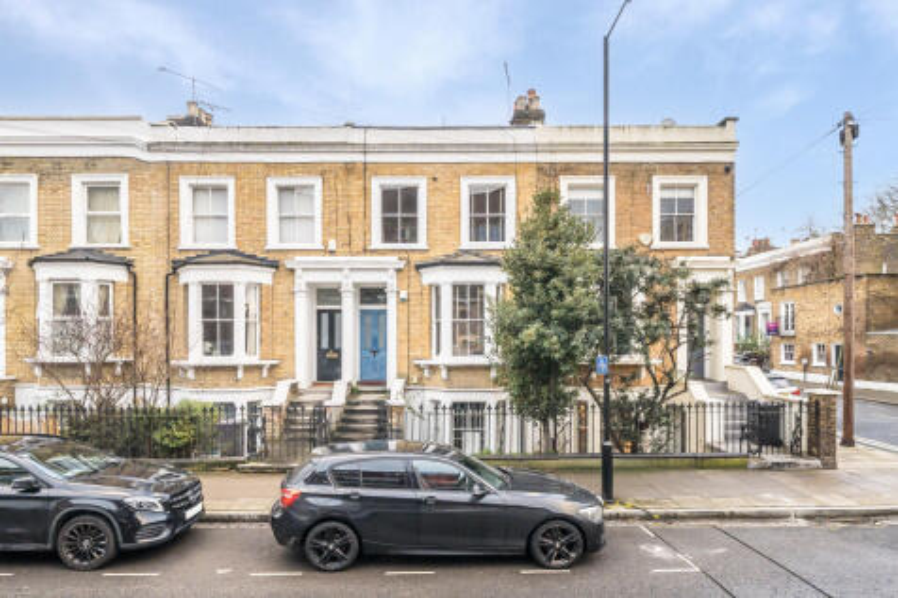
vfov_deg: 90.0
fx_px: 299
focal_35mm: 12
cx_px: 449
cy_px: 299
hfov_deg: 112.6
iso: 800
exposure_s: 1/50
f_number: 11
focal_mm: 12
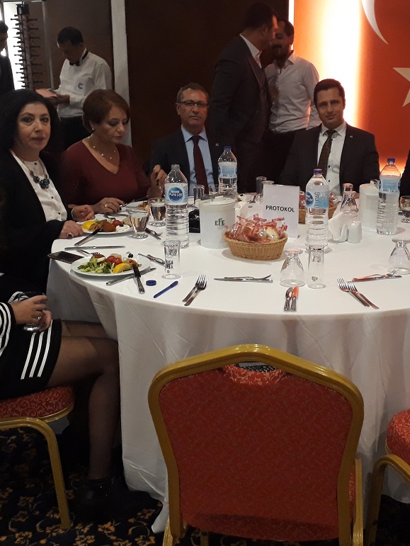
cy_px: 241
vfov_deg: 44.7
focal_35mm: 42
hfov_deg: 33.8
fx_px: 663
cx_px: 298
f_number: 1.9
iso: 250
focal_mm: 3.6
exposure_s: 1/17
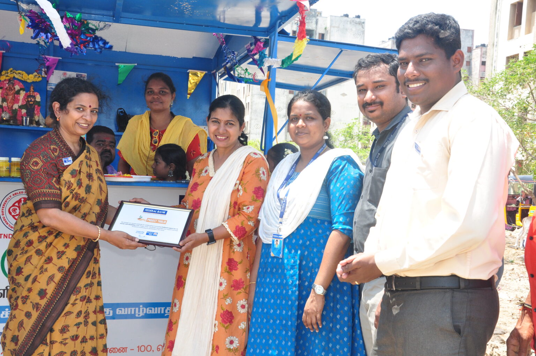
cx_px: 268
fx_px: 714
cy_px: 178
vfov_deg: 28.0
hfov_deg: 41.2
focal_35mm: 48
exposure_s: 1/125
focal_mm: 32
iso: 500
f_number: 11
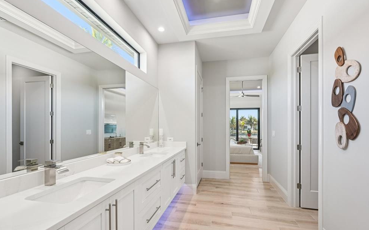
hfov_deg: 94.4
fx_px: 171
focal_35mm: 17
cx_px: 185
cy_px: 125
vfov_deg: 67.8
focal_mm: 16
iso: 400
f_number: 8
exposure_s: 1/30
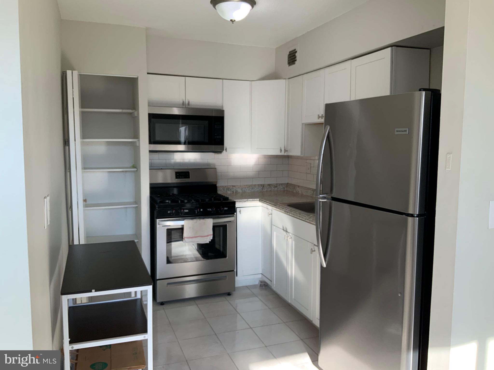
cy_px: 185
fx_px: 414
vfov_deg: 48.2
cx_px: 247
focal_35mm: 29
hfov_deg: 61.7
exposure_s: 1/122
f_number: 1.8
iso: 32
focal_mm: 3
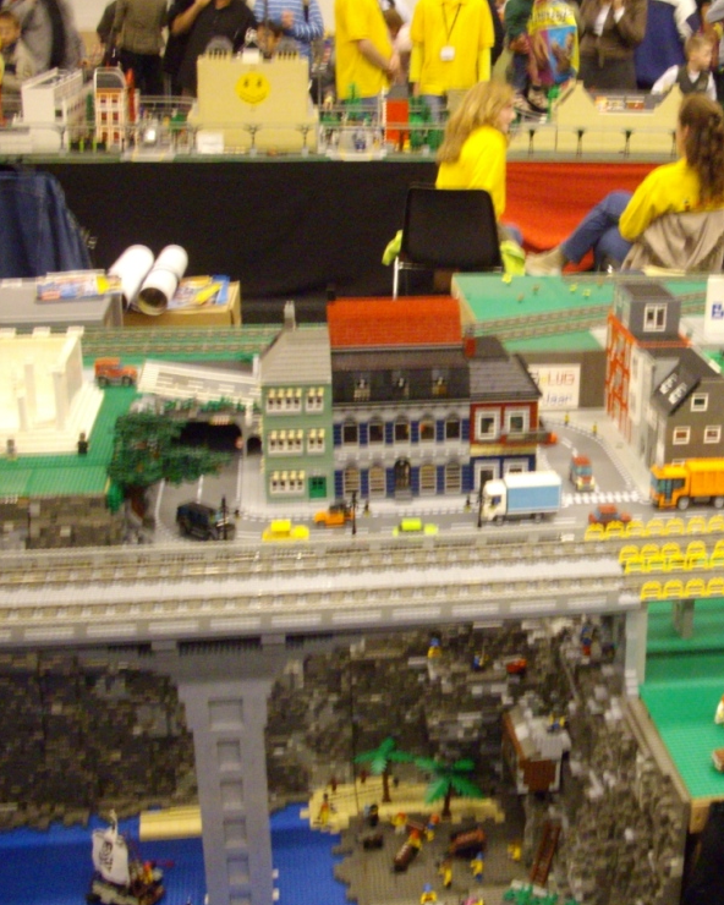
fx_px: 1339
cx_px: 585
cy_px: 452
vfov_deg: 37.3
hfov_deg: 29.5
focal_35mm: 50
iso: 400
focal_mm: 6.2
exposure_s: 1/8
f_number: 2.8
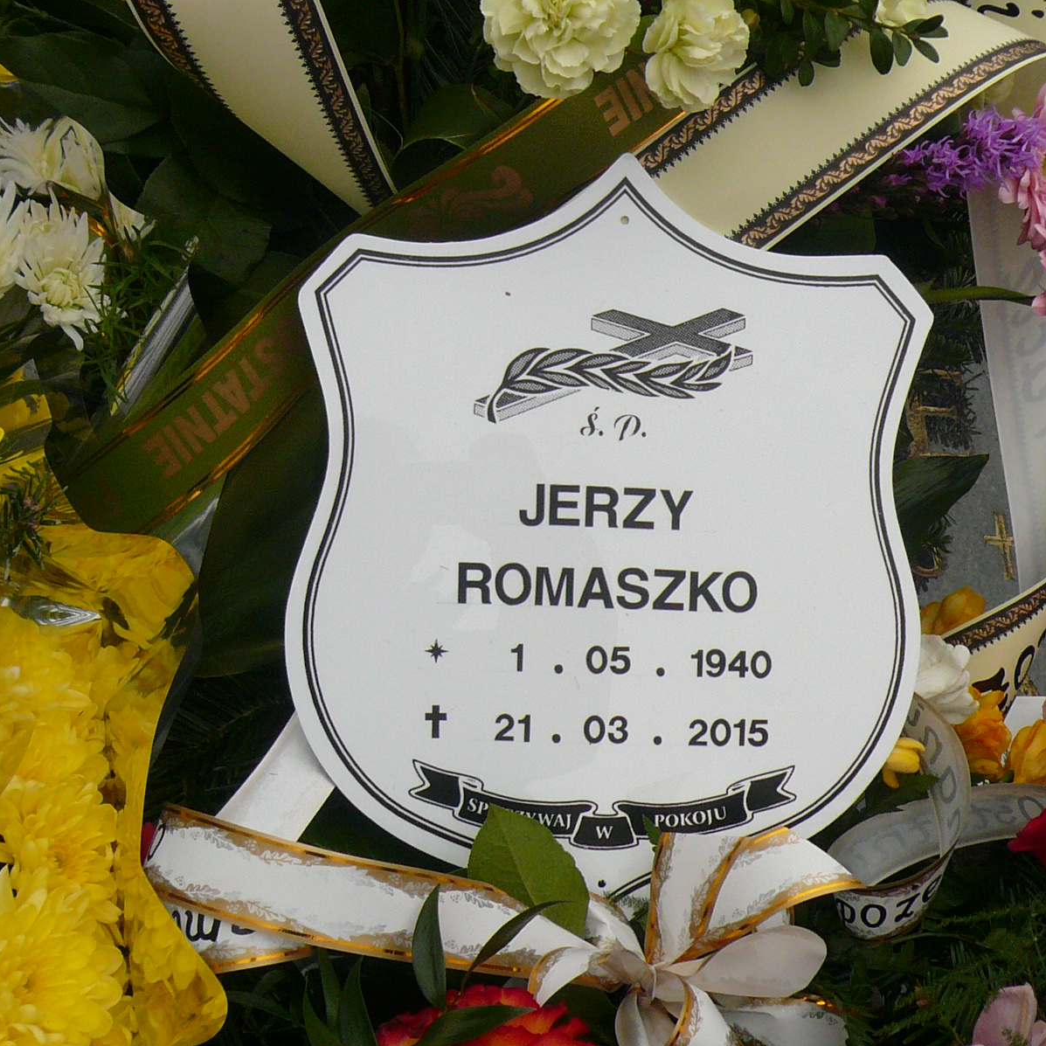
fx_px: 1778
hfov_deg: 32.7
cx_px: 641
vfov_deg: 32.8
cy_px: 523
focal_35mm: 52
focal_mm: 4.7
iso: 100
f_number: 2.8
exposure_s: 1/800
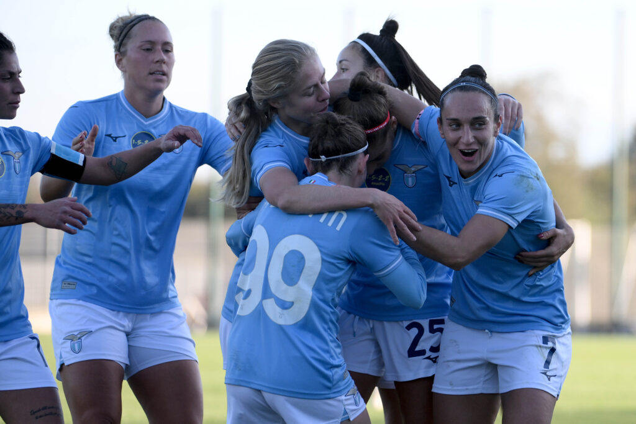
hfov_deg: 9.8
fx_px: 3710
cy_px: 212
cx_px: 318
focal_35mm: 210
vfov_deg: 6.5
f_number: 4
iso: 800
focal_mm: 210
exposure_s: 1/1250
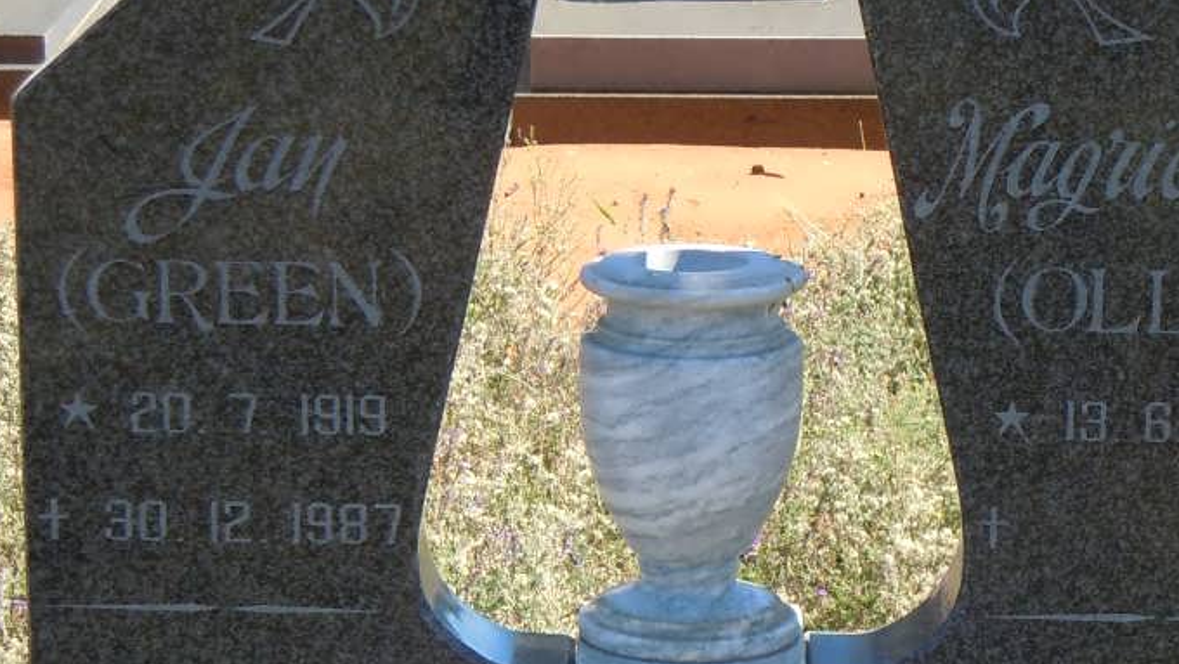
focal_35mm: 148
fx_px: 4628
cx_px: 739
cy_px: 543
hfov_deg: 14.5
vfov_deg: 8.2
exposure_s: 1/400
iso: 200
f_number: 4.3
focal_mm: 13.9
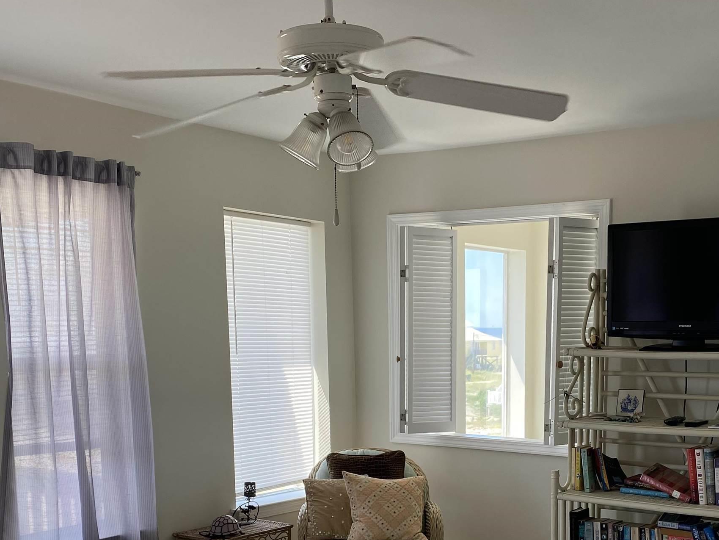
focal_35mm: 47
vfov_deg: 29.7
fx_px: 976
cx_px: 460
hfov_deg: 40.1
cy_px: 476
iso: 32
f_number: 1.8
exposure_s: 1/180
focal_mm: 4.25
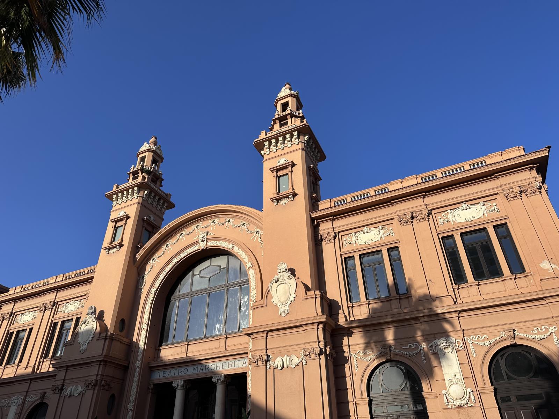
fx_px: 388
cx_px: 280
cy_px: 210
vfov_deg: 56.8
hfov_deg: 71.6
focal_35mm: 24
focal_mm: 6.86
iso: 80
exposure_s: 1/4348
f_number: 1.78
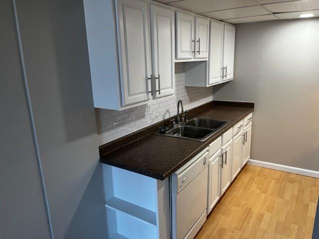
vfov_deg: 53.1
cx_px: 160
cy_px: 120
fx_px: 240
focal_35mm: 26
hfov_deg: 67.3
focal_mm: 5.1
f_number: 1.6
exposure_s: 1/60
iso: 80
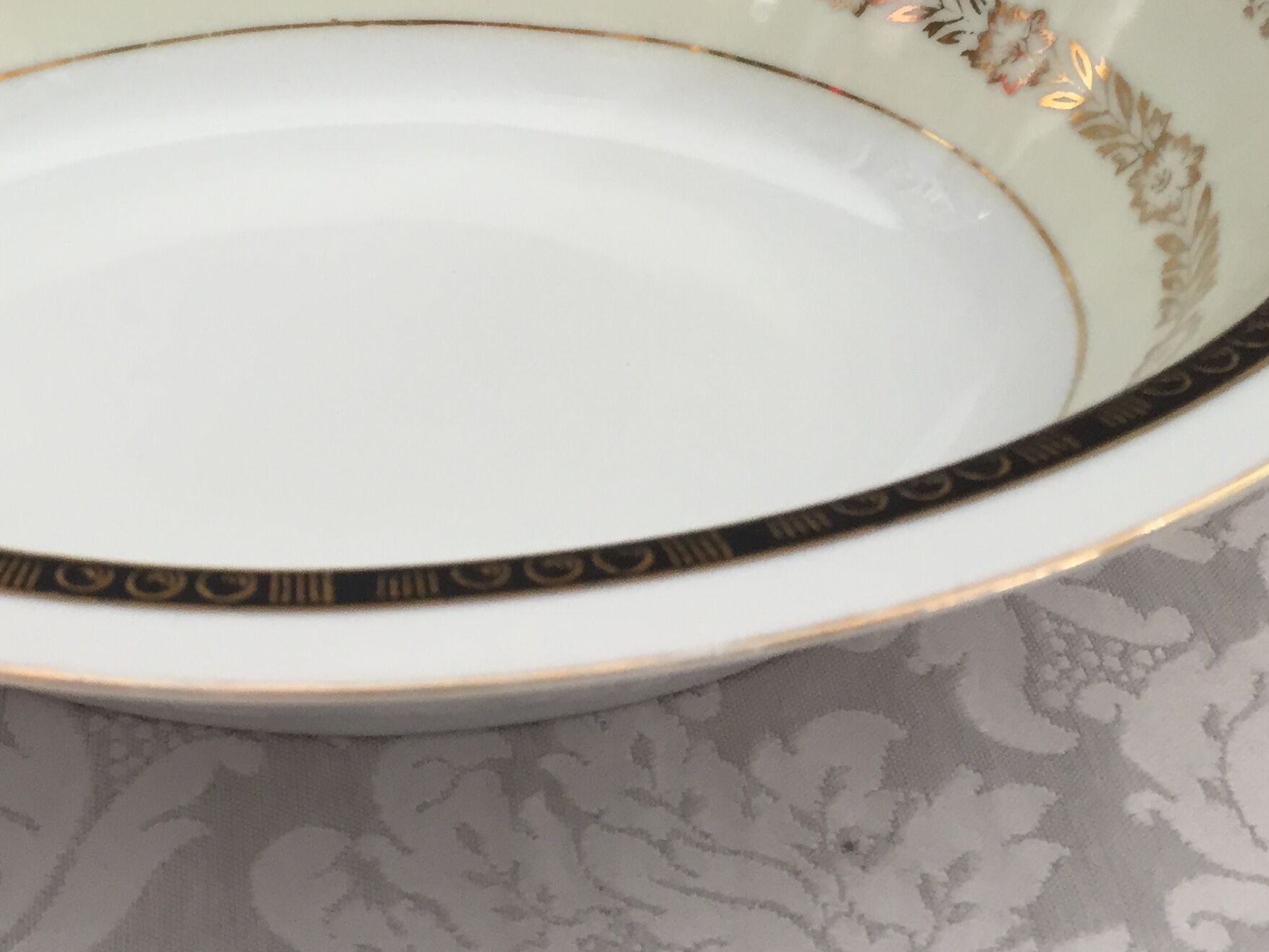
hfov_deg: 34.6
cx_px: 289
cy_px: 154
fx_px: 1980
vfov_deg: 26.4
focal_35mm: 54
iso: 40
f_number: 2.2
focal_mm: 4.15
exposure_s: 1/33
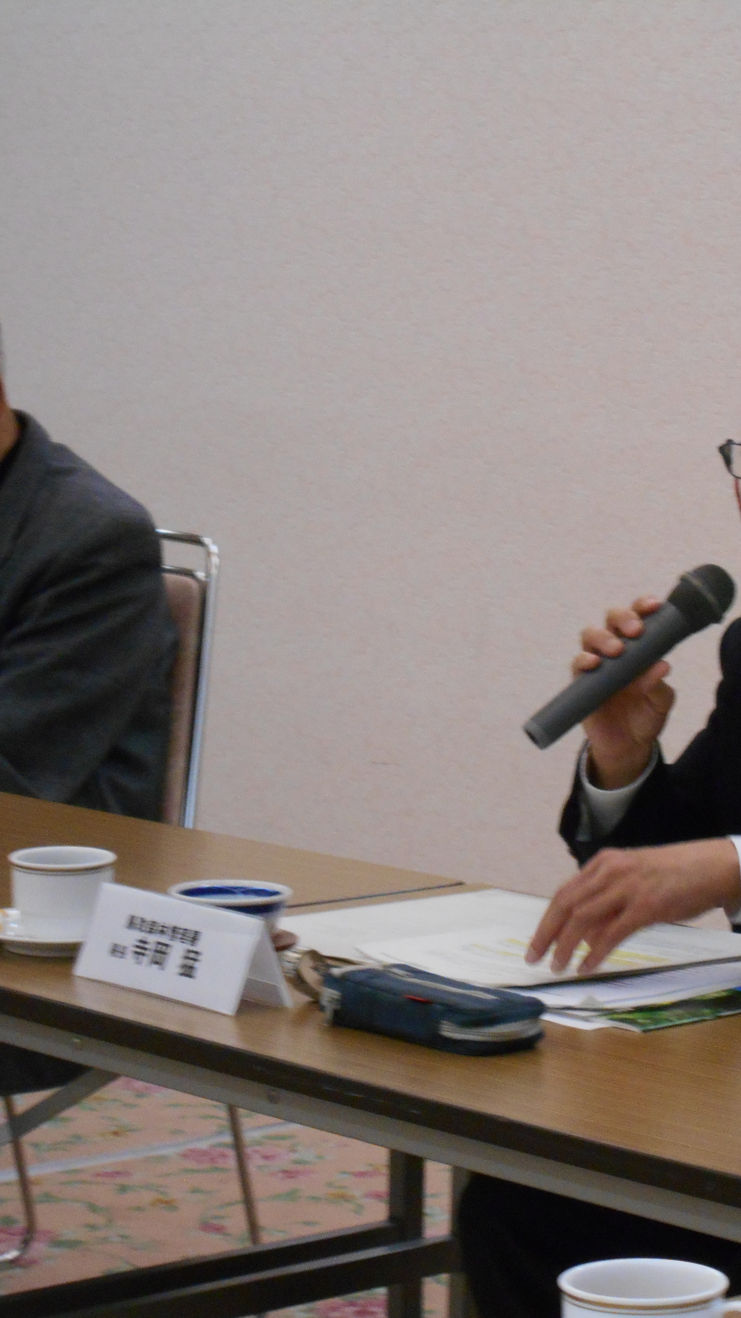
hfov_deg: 9.6
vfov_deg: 17.2
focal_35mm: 125
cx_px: 863
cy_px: 659
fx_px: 4367
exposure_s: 1/40
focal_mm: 15.4
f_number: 6.3
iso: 400
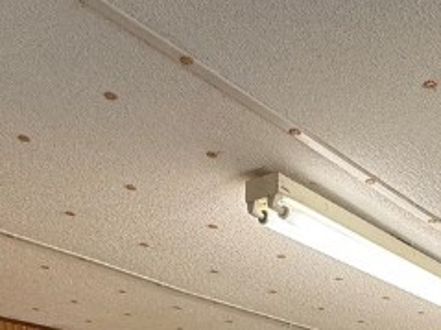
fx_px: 764
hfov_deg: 31.5
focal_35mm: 60
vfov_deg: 20.0
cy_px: 536
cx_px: 340
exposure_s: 1/120
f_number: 2.2
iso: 160
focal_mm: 2.22
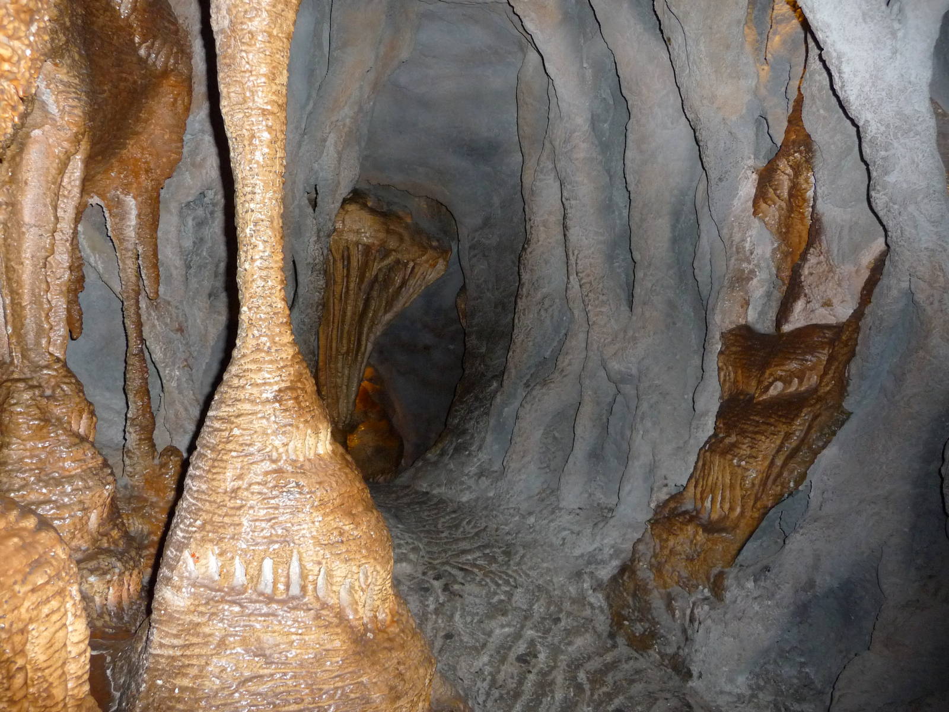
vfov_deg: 49.7
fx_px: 768
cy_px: 356
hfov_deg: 63.4
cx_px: 474
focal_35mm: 28
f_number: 3.3
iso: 320
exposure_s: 1/8
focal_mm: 4.7
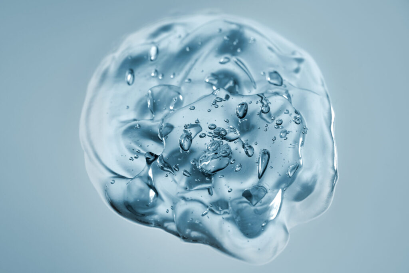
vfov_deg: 8.7
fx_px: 1790
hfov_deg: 13.0
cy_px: 136
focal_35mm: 158
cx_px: 204
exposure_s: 1/125
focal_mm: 105
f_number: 11
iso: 100
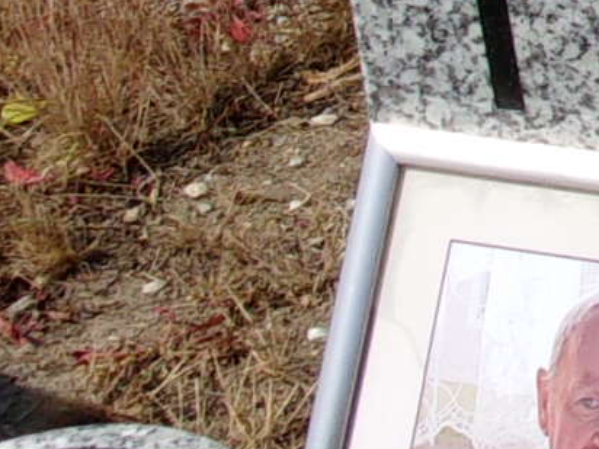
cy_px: -257
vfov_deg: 8.2
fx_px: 3046
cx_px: 1416
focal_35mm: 176
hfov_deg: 9.9
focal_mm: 5.1
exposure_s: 1/180
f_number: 10.8
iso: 80
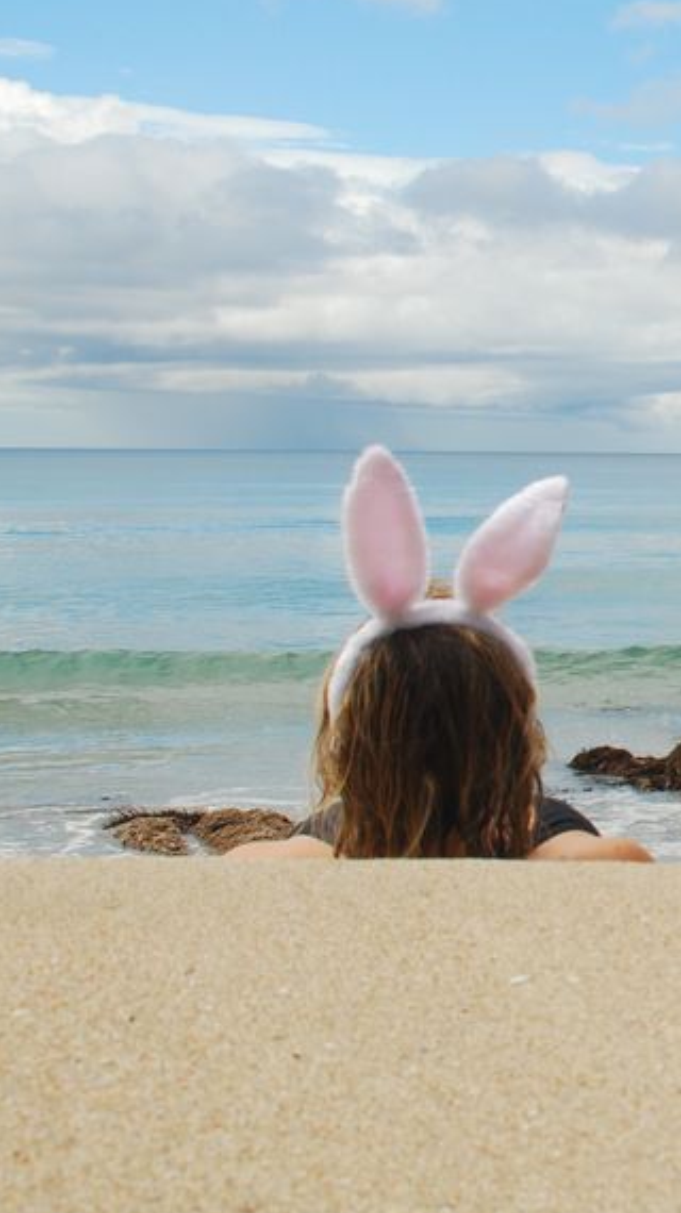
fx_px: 2668
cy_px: 402
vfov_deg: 25.5
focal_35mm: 83
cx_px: 1043
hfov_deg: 13.6
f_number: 10
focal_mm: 24
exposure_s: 1/200
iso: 100
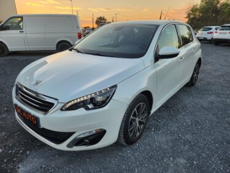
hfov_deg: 71.6
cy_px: 86
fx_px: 159
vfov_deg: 56.8
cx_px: 115
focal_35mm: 24
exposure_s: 1/312
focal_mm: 5
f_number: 1.8
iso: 50
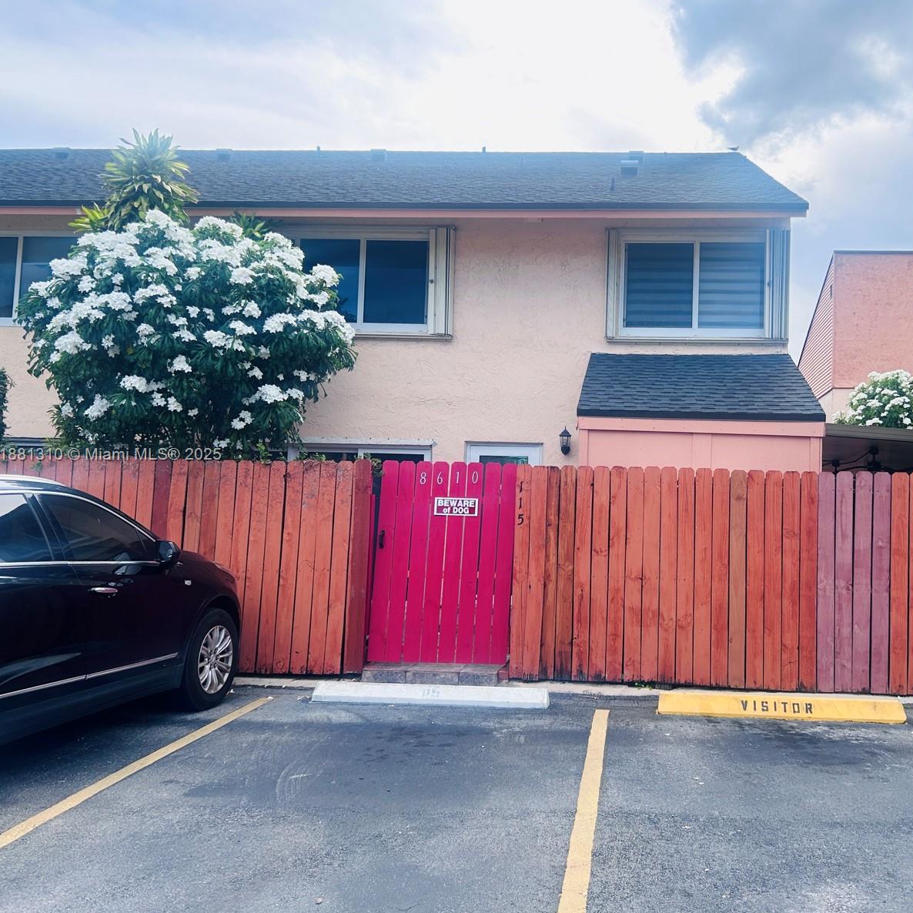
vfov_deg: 52.5
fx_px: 925
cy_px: 456
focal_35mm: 31
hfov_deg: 51.8
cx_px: 591
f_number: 1.5
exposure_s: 1/1159
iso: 50
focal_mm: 5.7
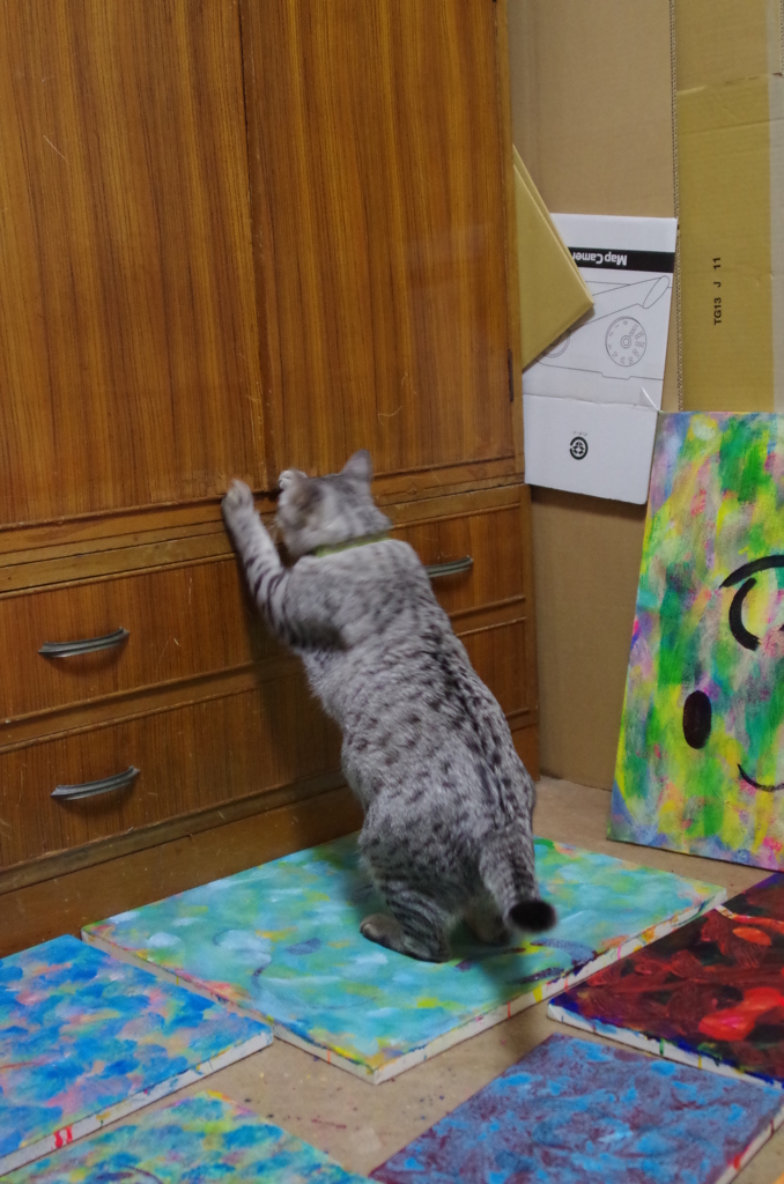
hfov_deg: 31.7
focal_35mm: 42
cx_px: 392
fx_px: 1378
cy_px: 592
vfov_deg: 46.5
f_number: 3.5
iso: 3200
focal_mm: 28
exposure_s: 1/30
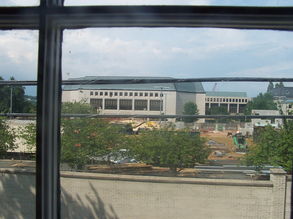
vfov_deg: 37.7
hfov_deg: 49.0
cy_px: 110
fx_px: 322
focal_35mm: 38
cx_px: 146
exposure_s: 1/350
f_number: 5.6
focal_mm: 6.3
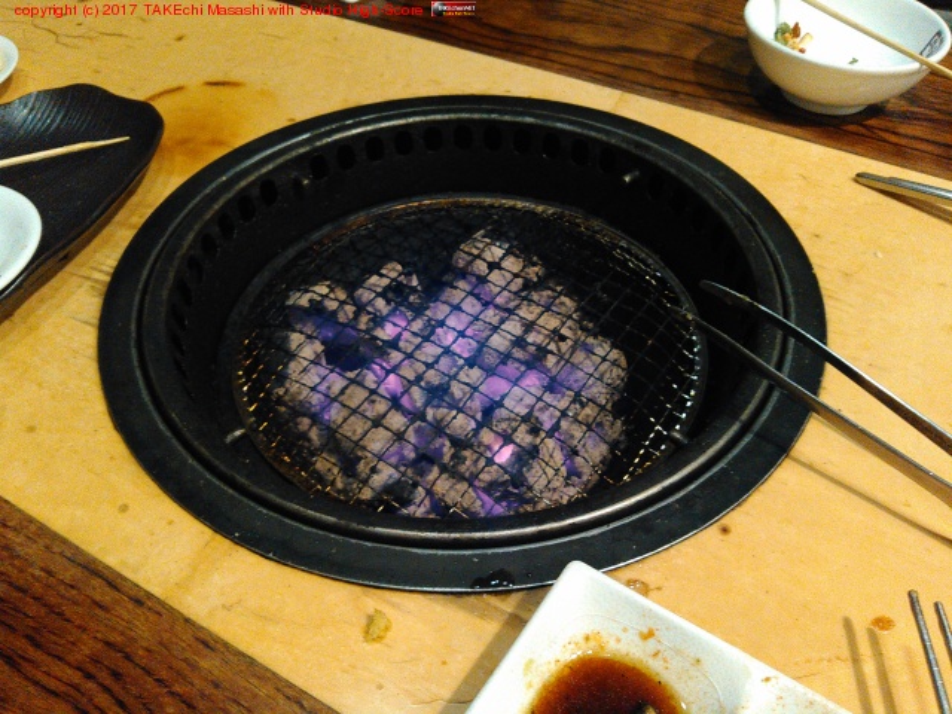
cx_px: 476
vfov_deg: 46.8
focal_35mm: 30
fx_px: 825
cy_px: 357
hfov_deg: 60.0
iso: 1000
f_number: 2.4
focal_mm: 4
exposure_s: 1/16.7
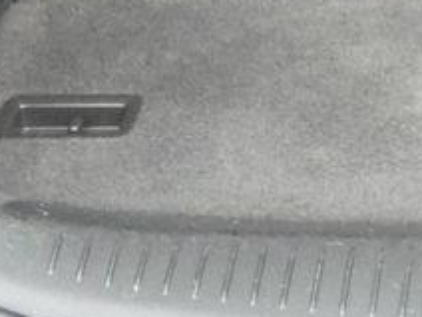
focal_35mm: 169
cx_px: 721
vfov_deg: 8.3
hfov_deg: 11.0
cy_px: -343
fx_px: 2060
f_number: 5.6
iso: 500
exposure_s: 1/80
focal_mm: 6.2
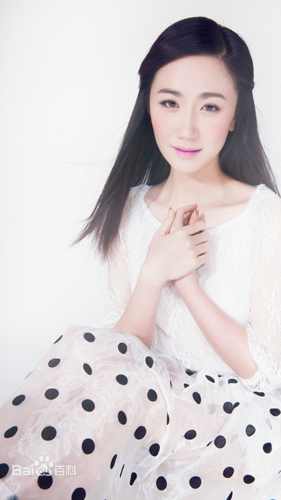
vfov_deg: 50.5
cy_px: 251
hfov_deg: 29.7
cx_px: 163
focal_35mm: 40
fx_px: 530
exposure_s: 1/80
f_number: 16
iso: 100
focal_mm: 38
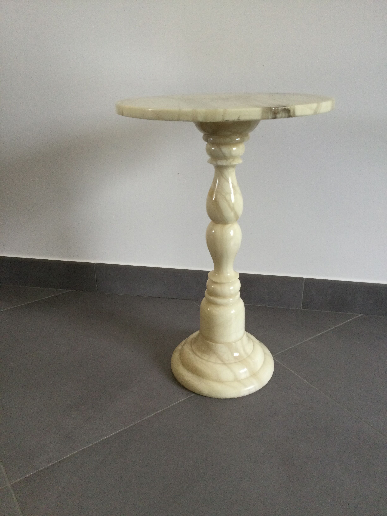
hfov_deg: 45.4
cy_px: 258
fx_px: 462
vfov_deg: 58.4
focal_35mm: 31
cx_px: 194
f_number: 2.4
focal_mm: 3.3
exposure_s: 1/33
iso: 50
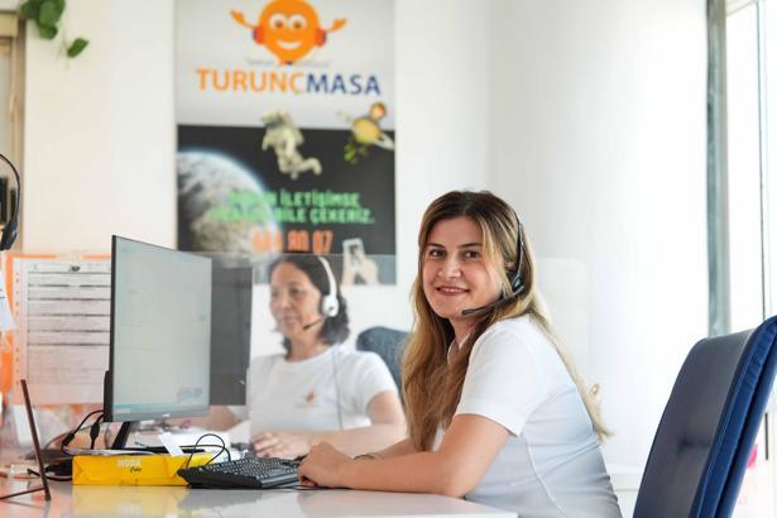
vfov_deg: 19.5
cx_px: 388
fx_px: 1511
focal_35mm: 70
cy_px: 259
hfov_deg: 28.8
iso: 2000
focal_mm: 70
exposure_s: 1/400
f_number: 2.8
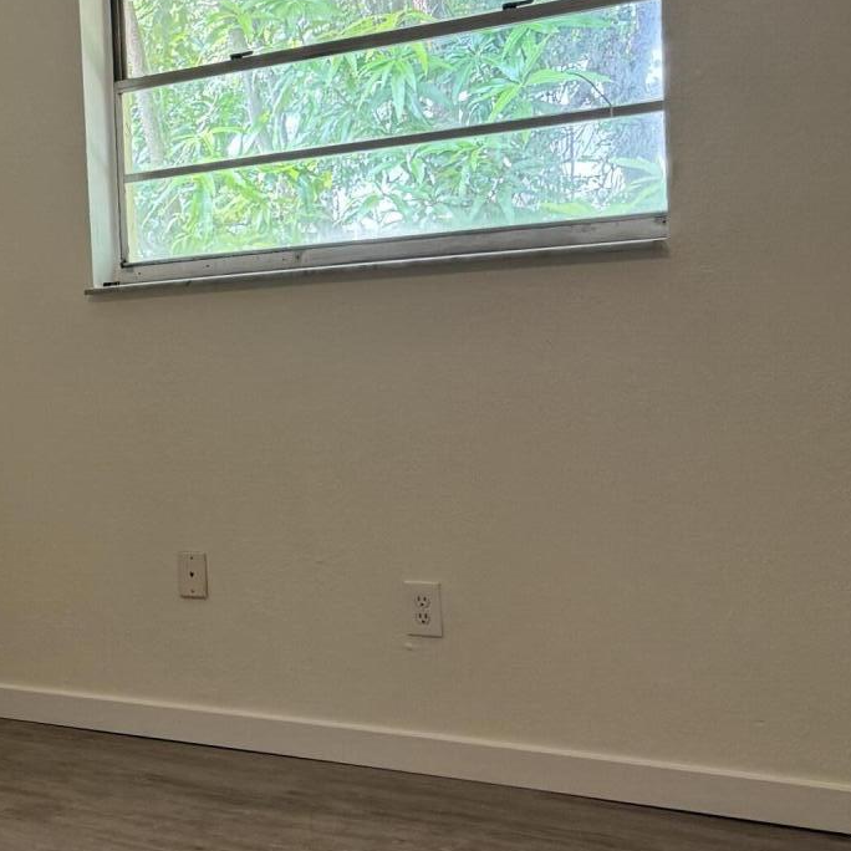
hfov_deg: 23.7
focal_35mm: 62
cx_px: -315
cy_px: 559
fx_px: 1724
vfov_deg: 27.6
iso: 160
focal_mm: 6.76
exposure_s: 1/60
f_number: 1.78
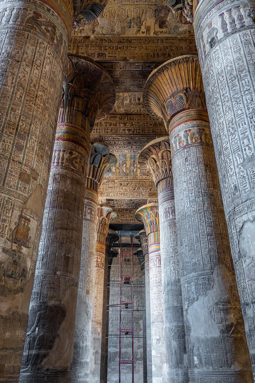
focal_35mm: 27
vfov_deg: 67.4
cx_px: 128
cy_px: 192
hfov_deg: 47.9
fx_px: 287
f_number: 4
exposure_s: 1/60
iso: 1250
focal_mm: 18
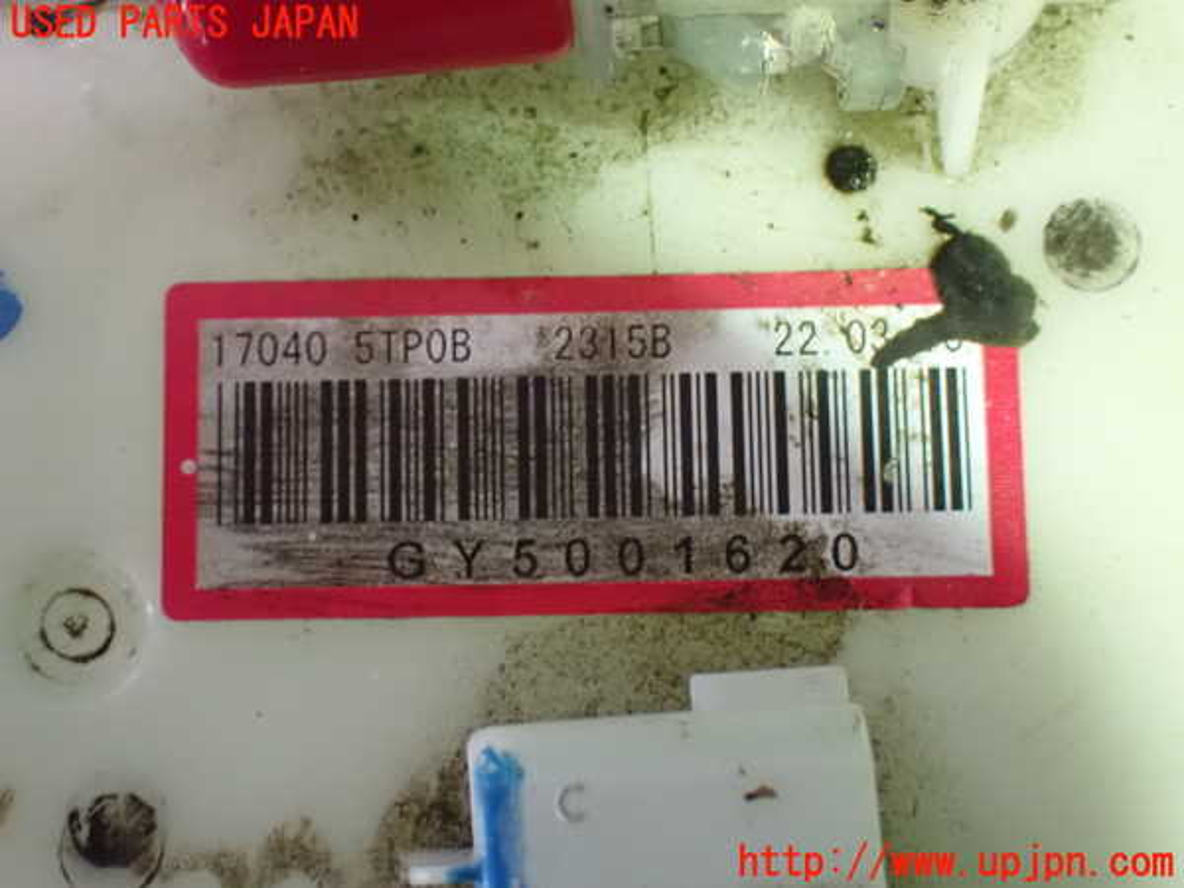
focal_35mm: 58
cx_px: 592
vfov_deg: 25.2
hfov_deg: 33.2
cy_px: 444
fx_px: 1984
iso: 1600
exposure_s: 1/25
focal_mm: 10.35
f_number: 3.5
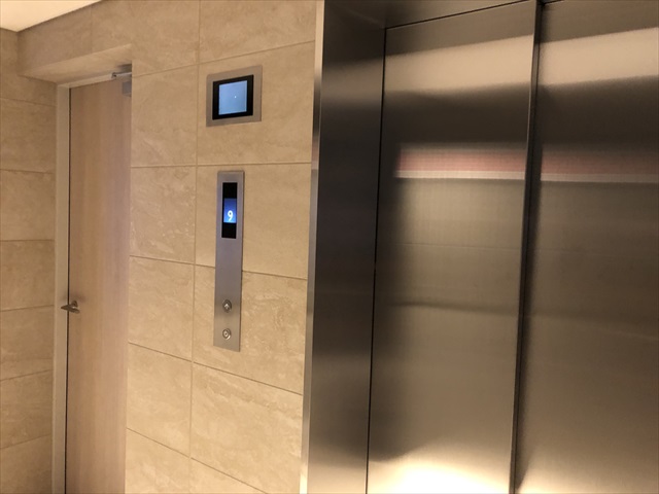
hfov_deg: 63.4
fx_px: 533
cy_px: 247
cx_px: 330
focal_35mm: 28
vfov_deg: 49.7
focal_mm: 3.99
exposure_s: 1/4
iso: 100
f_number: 1.8
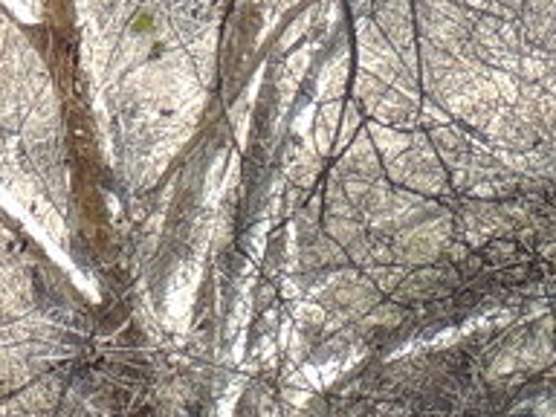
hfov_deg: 1.9
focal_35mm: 1035
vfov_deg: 1.4
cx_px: 113
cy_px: 1161
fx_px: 16624
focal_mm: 27.6
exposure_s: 1/125
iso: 100
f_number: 4.4
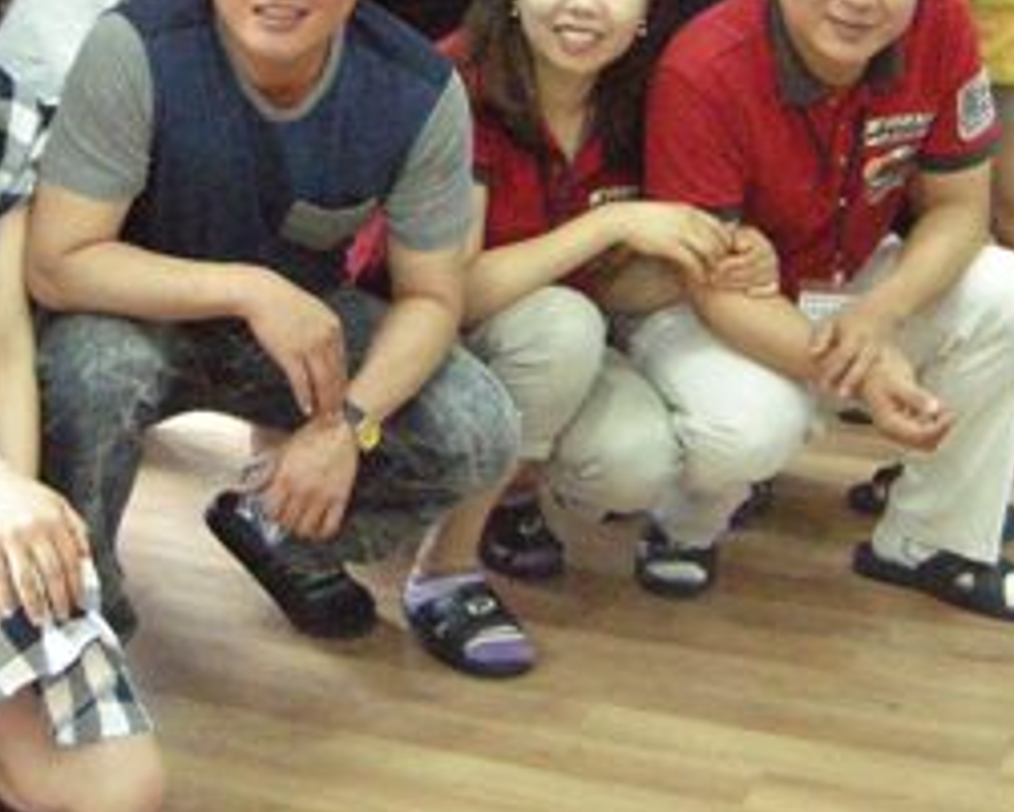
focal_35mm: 87
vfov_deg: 17.0
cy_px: -137
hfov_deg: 21.8
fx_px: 2612
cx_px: 291
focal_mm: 7.5
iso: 1369
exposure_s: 1/126
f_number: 2.7
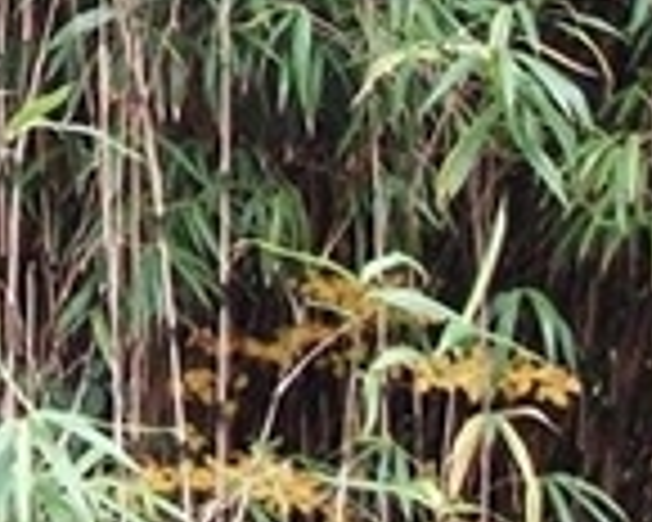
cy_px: -94
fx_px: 2489
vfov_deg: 11.7
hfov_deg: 14.1
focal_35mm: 129
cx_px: -288
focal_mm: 5.7
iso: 366
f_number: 2.9
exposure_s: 1/60
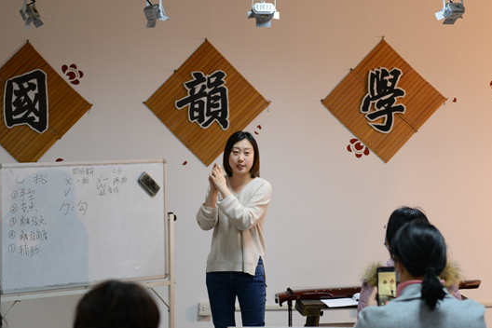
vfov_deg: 12.9
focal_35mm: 106
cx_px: 215
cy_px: 158
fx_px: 1449
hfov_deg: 19.3
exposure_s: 1/60
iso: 1250
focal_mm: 70
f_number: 2.8
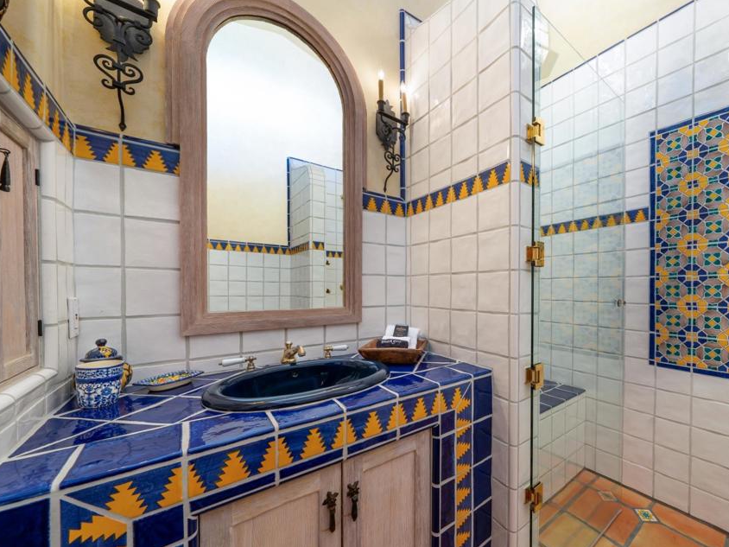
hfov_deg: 100.9
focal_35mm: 14
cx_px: 431
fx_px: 295
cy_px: 293
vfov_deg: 85.5
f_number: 9
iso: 100
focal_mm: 12
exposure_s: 1/25
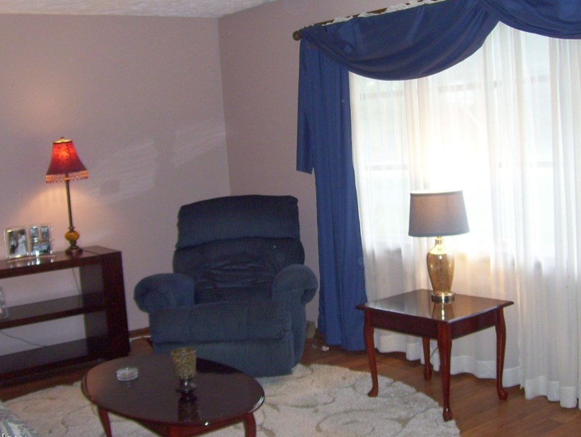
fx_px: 756
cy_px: 178
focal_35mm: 45
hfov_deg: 42.0
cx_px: 316
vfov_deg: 32.2
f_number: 2.7
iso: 200
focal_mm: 6
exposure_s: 1/60
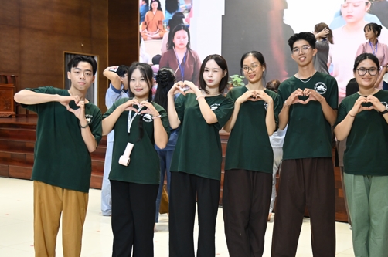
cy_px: 139
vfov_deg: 23.7
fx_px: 613
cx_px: 242
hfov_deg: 34.9
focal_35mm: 57
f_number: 4
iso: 4000
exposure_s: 1/200
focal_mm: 44
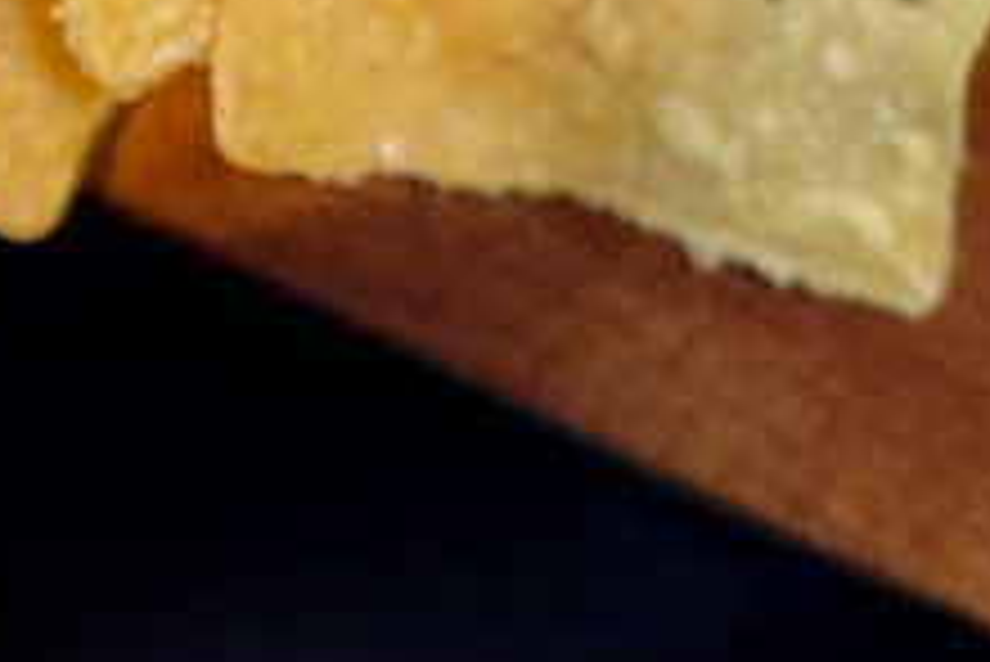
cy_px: -486
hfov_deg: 12.6
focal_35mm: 143
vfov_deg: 9.2
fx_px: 3935
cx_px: 1962
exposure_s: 1/100
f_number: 2.5
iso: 2000
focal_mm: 23
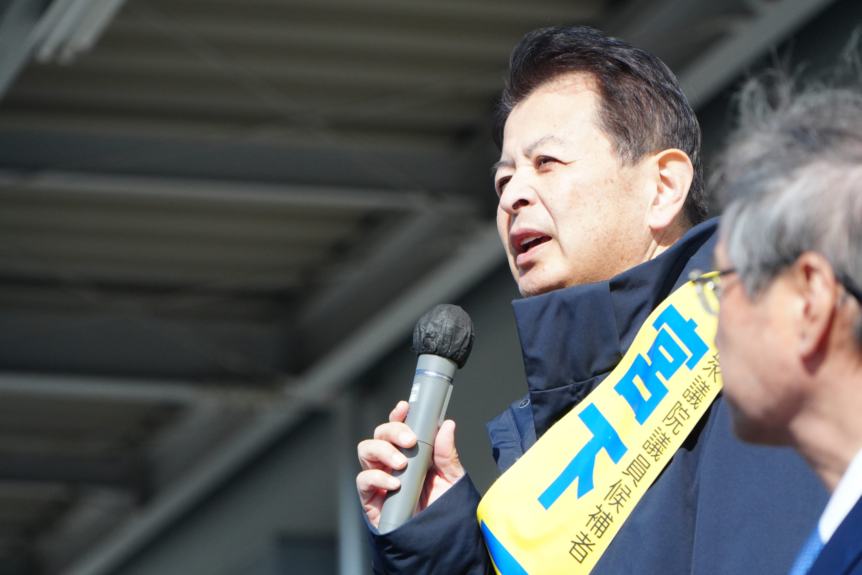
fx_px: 3771
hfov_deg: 13.0
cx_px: 431
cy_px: 288
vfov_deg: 8.7
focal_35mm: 158
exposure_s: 1/160
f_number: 4
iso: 1000
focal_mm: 105
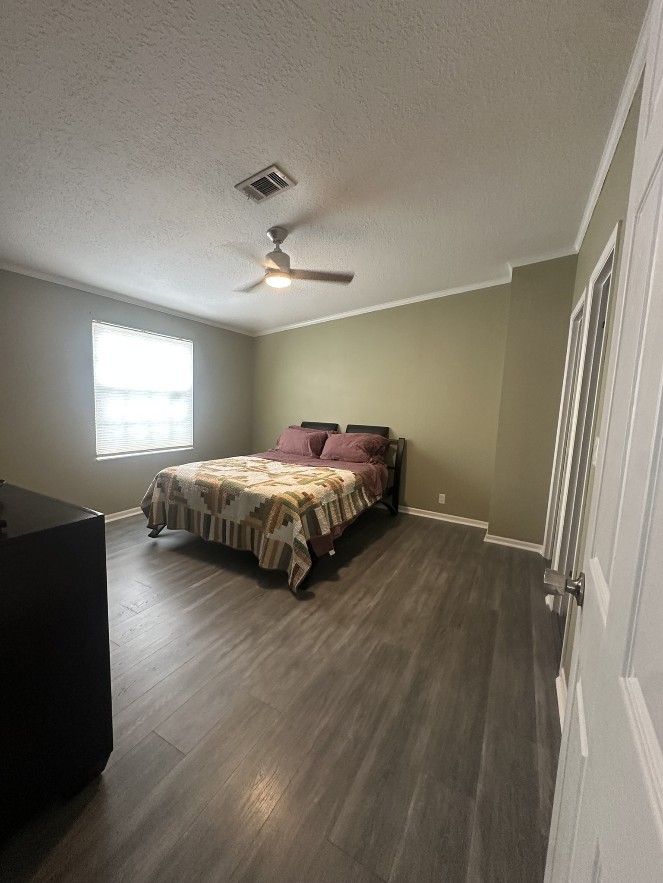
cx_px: 332
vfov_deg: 102.1
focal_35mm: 14
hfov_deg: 85.7
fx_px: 358
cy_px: 442
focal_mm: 2.22
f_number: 2.2
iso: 400
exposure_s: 1/60
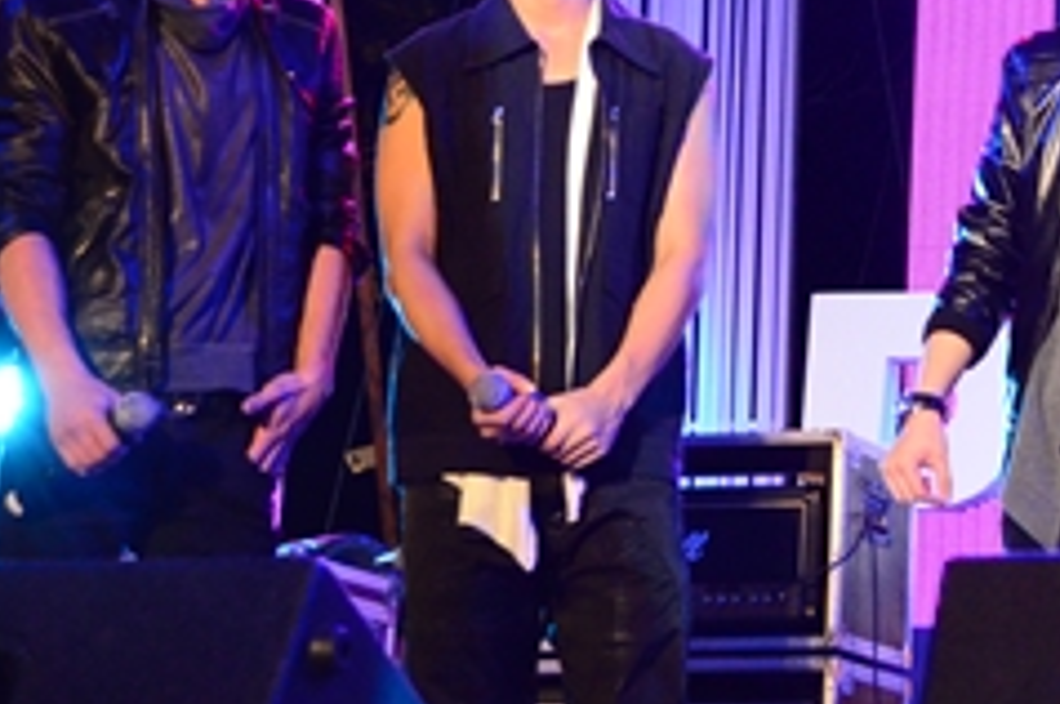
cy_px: 78
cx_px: 1162
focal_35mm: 131
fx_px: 3852
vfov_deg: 10.4
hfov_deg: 15.3
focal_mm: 38
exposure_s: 1/200
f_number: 6.3
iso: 4000
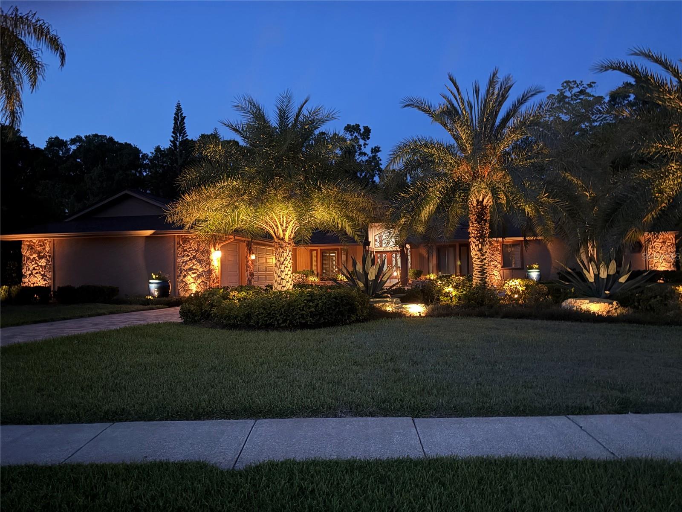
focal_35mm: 26
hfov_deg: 67.3
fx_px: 512
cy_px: 256
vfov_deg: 53.1
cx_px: 341
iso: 800
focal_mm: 5.96
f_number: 1.6
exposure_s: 1/9
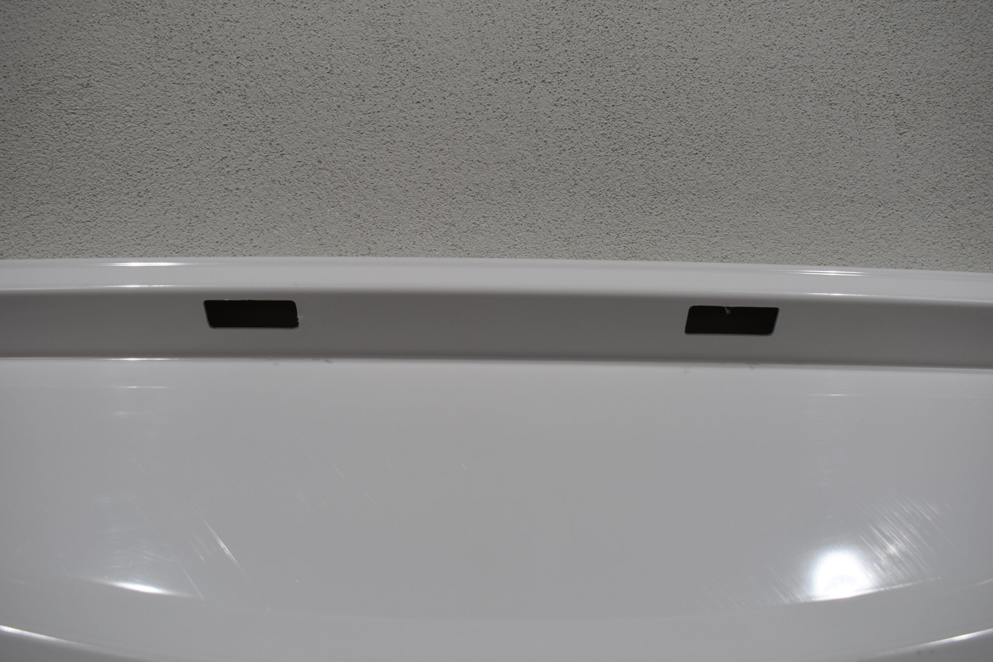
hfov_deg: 55.1
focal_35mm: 34
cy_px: 331
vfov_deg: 38.4
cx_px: 496
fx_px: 952
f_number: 5.6
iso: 200
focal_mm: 23
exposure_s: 1/125
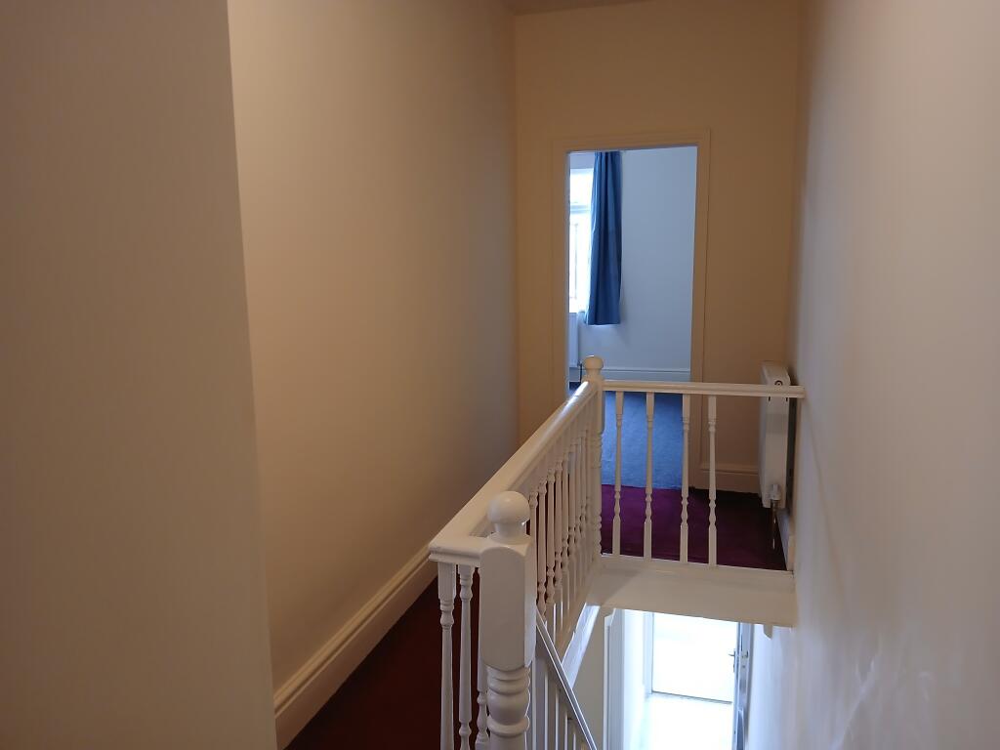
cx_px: 500
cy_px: 375
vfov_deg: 53.1
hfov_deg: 67.3
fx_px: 751
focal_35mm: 26
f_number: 1.8
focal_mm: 3.98
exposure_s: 1/50
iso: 200
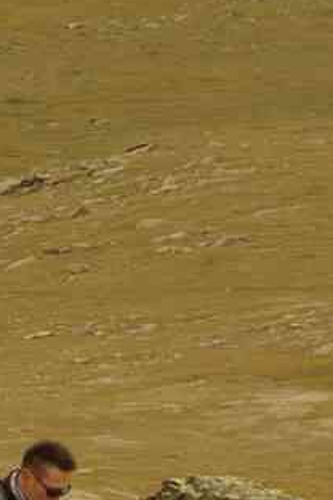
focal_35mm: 279
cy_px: 370
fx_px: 3871
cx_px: -279
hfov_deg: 4.9
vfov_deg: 7.4
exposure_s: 1/180
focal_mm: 57.5
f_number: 8
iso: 100
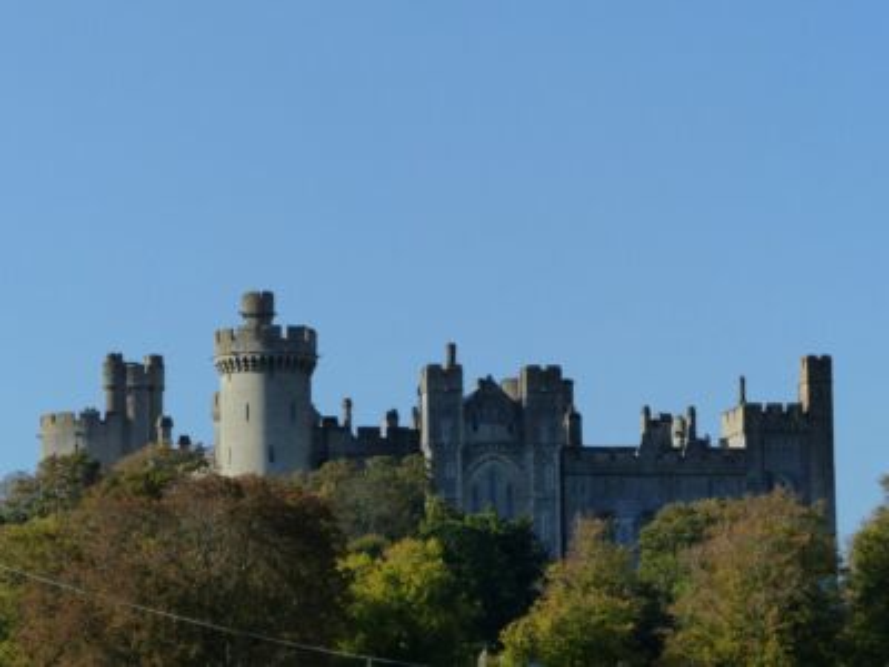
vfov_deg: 9.8
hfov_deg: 13.1
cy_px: 334
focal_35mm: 151
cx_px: 444
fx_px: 3878
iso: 200
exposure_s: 1/800
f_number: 5.6
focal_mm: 24.8
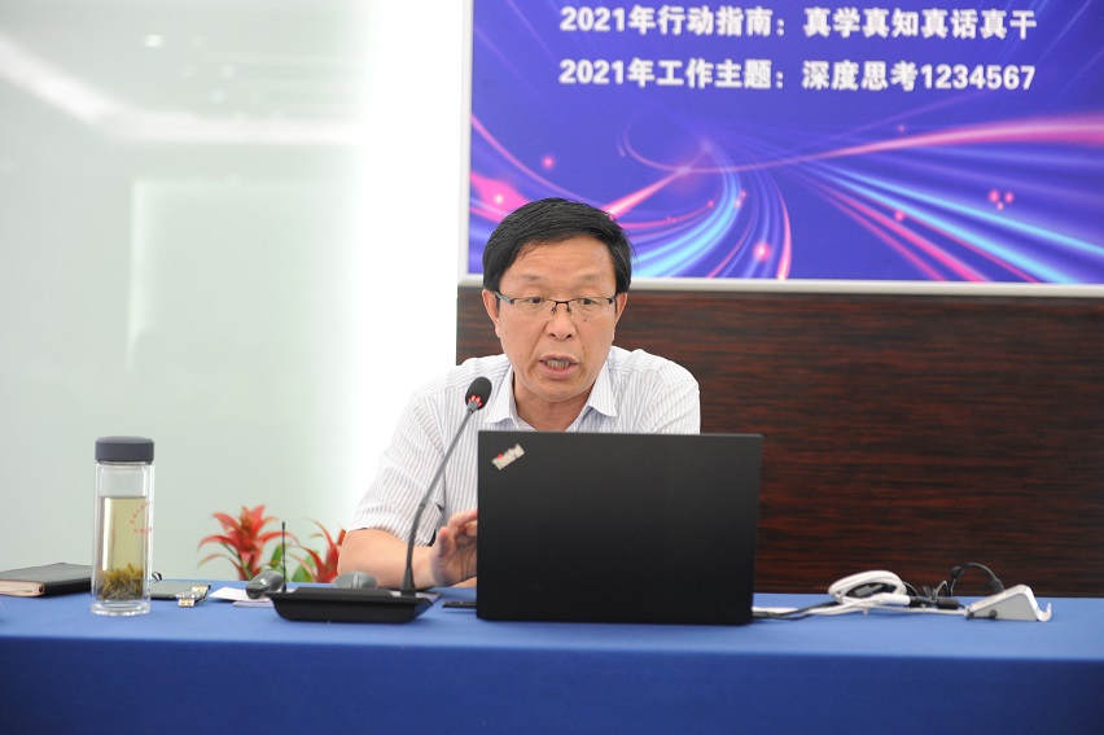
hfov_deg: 28.9
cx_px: 552
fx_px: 2145
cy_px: 368
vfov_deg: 19.4
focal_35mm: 70
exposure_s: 1/80
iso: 1600
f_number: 2.8
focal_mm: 70
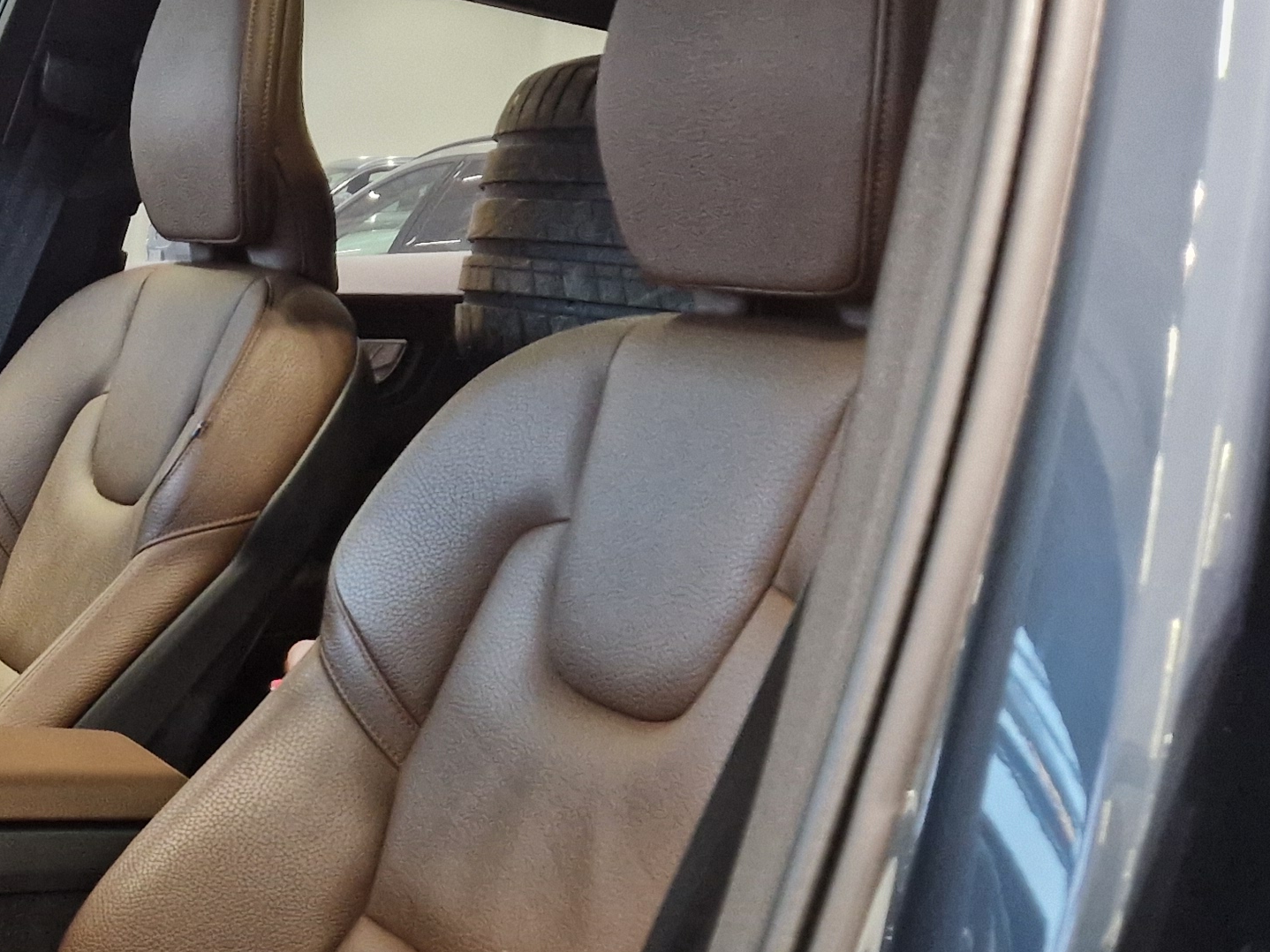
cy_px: 898
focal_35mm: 64
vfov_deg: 22.3
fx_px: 2348
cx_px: -271
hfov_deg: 26.7
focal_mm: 5.4
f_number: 1.8
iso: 500
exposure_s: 1/100
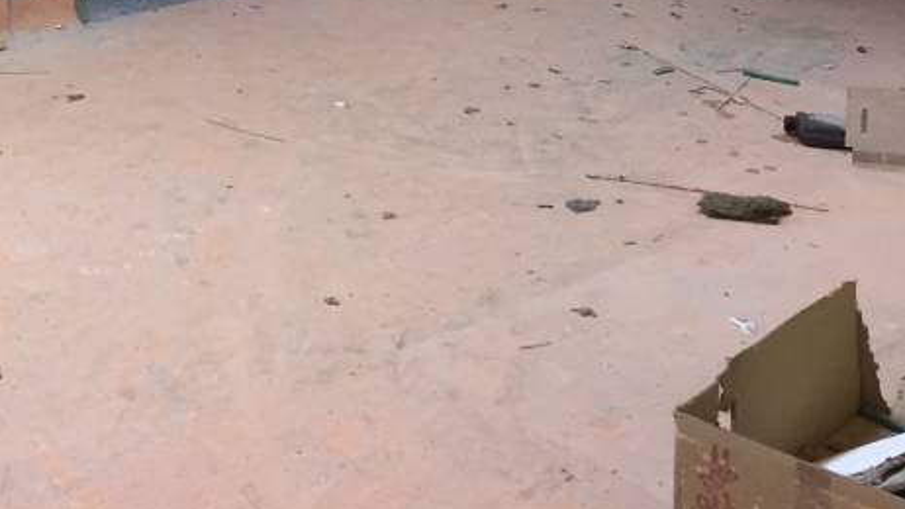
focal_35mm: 70
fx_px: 1680
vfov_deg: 15.9
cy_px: -233
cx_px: 186
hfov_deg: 29.5
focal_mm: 4.15
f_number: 2.2
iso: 64
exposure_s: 1/33
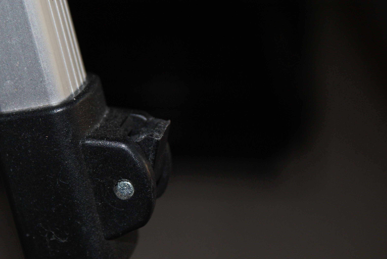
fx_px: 1238
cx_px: 159
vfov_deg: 11.9
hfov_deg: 17.8
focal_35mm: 115
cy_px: 164
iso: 400
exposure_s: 1/100
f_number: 6.3
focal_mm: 60
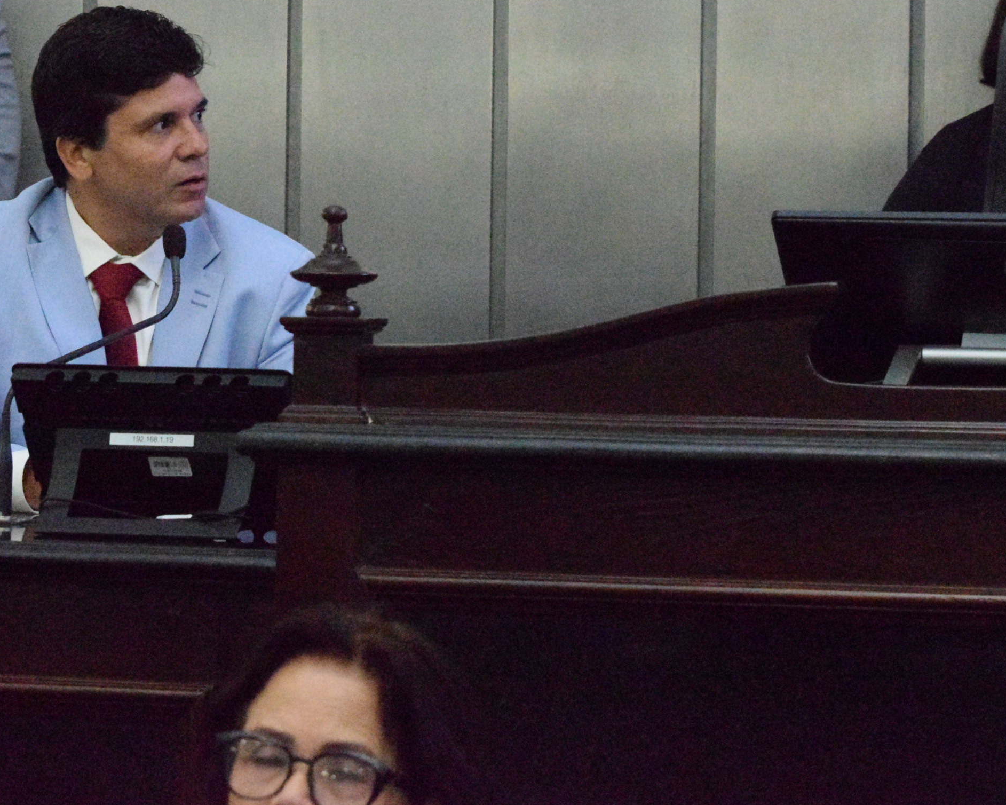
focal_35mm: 161
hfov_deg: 12.0
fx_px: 4794
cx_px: 607
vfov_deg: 9.6
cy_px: 274
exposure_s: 1/400
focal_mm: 72
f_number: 8
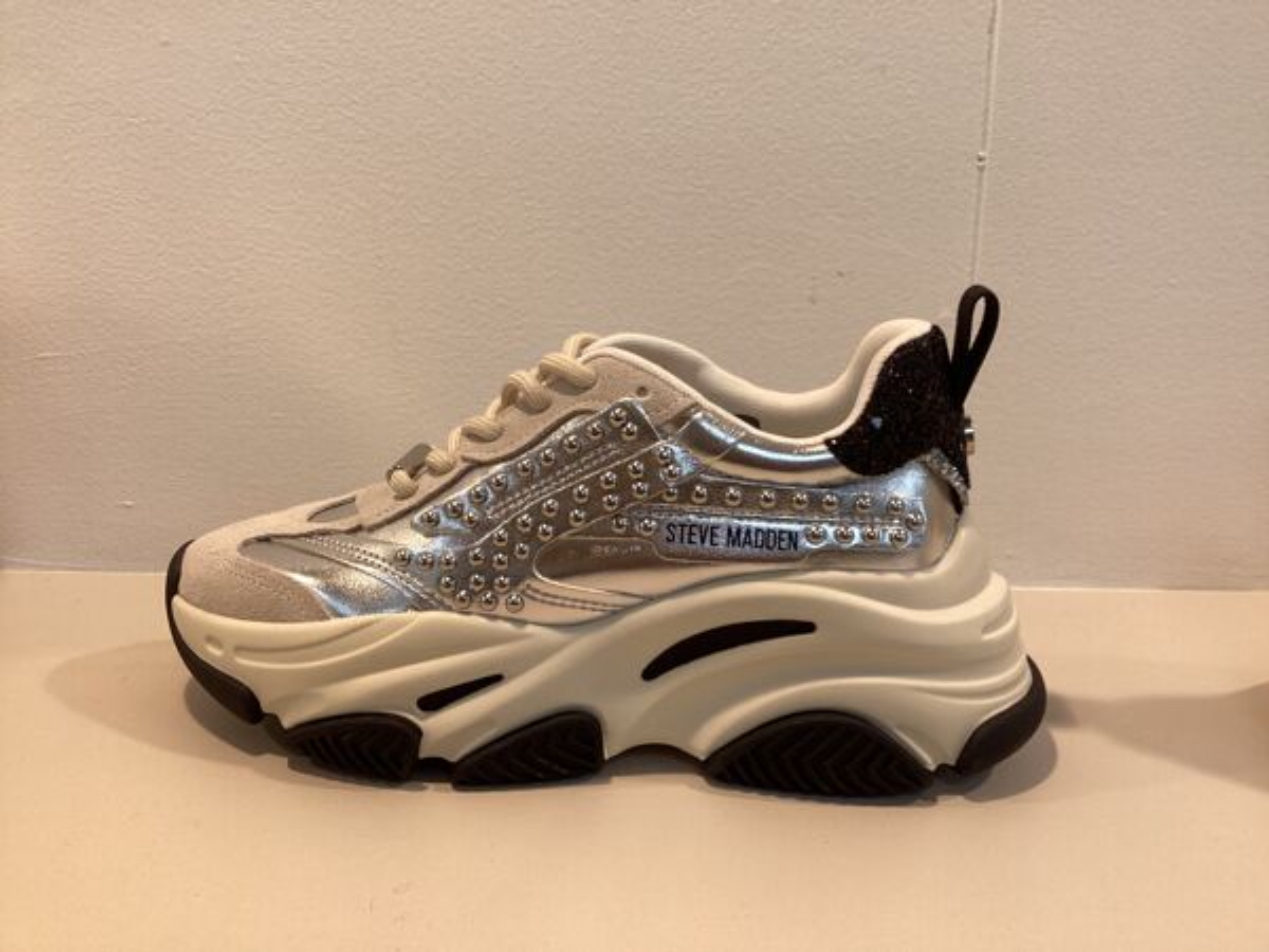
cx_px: 634
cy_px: 476
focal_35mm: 31
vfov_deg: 45.4
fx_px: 1136
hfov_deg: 58.4
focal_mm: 3.3
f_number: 2.4
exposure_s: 1/100
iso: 32
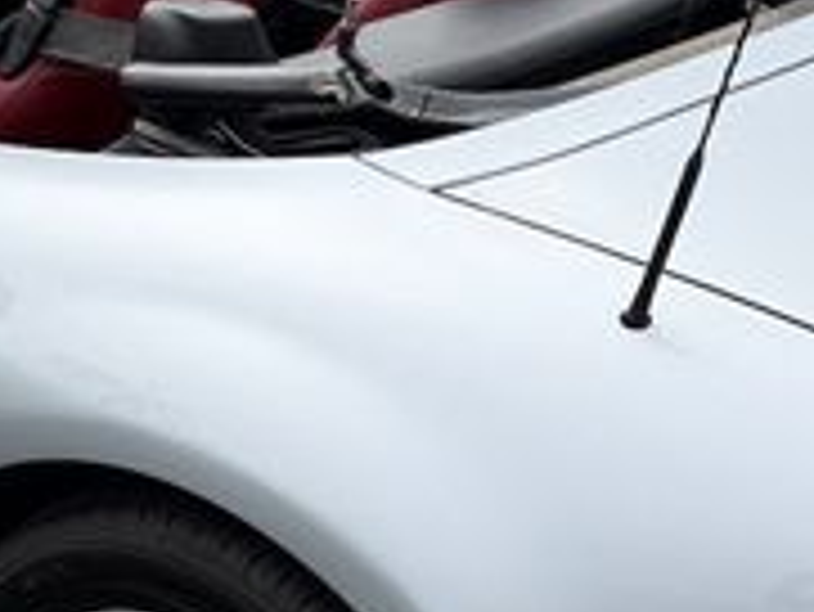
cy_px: 306
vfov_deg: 17.4
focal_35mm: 85
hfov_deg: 22.9
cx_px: 243
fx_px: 2000
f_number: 1.78
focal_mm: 6.76
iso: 80
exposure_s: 1/3584
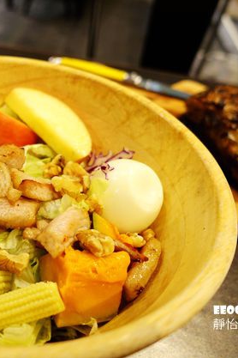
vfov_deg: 49.5
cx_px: 14
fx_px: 387
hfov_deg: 32.1
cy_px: 184
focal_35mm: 39
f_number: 2
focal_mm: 9.26
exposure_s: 1/30
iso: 500
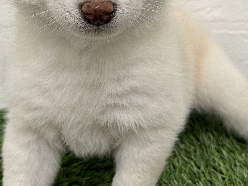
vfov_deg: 20.9
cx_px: 118
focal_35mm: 70
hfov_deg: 27.8
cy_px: 57
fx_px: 501
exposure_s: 1/50
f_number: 1.6
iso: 100
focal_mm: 5.1
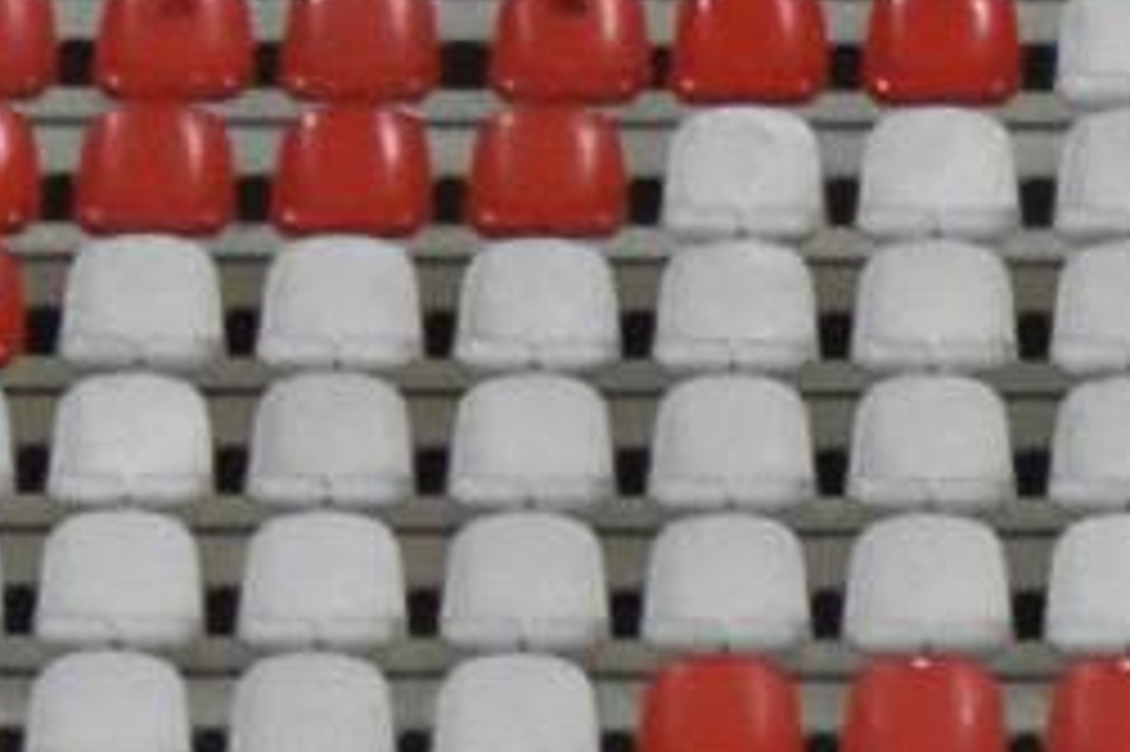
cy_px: 41
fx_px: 27002
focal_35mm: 861
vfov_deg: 1.6
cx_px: 1666
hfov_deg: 2.4
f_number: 2.8
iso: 2000
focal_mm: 75
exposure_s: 1/320
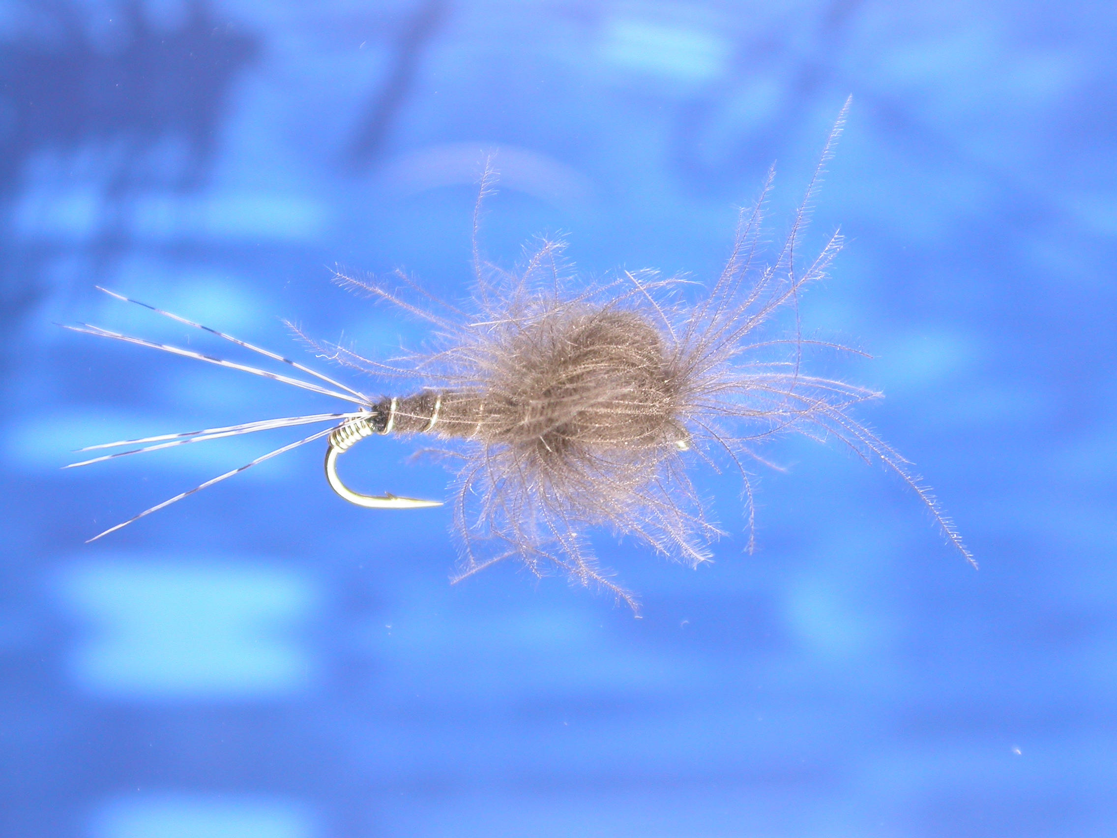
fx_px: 3065
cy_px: 419
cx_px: 558
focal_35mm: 95
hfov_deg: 20.7
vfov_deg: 15.6
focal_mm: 19.7
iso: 100
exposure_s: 1/71.3
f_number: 4.4
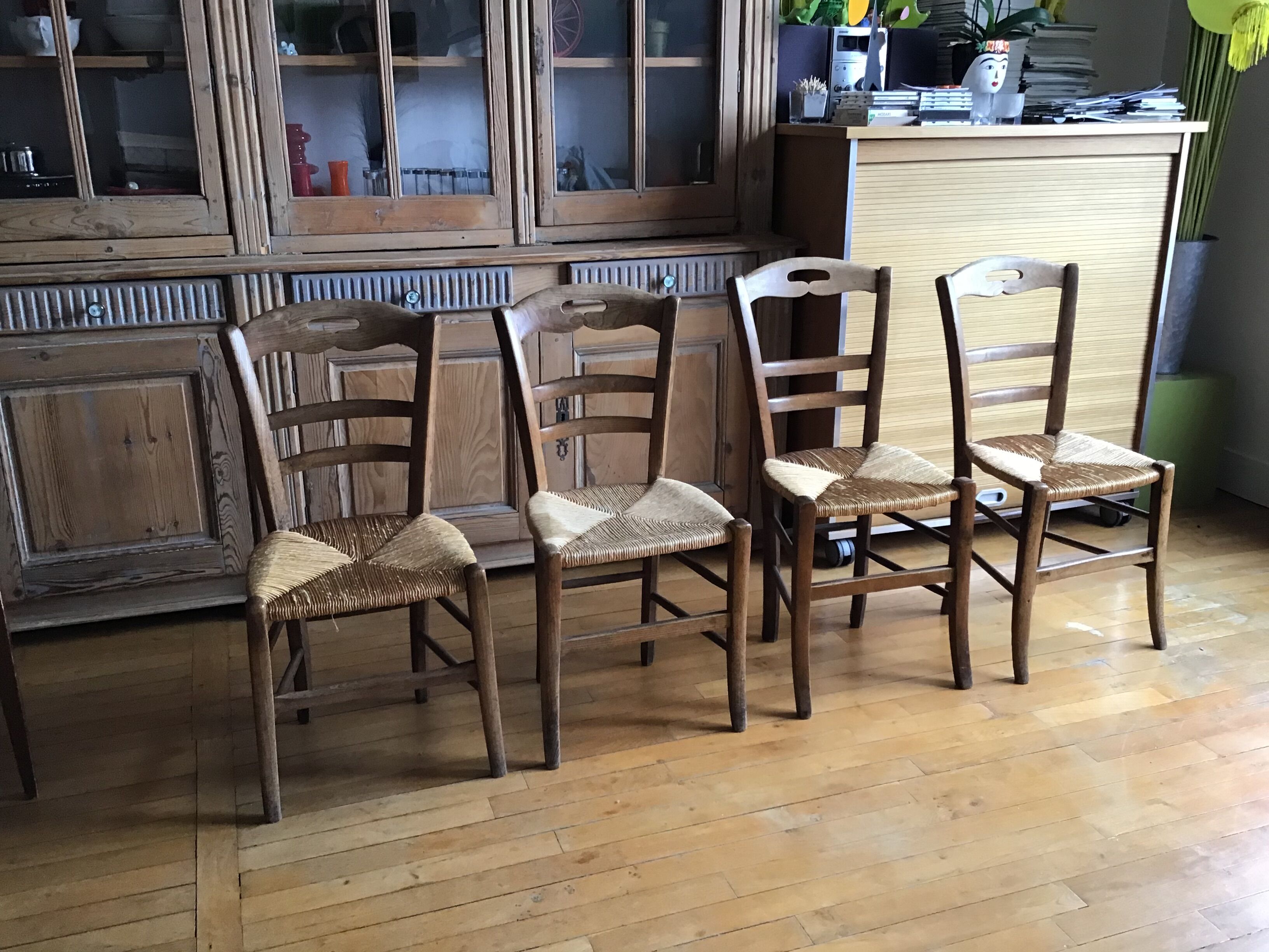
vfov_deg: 45.4
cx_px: 634
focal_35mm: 31
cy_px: 476
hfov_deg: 58.4
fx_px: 1136
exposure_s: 1/33
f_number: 2.4
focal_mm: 3.3
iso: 125
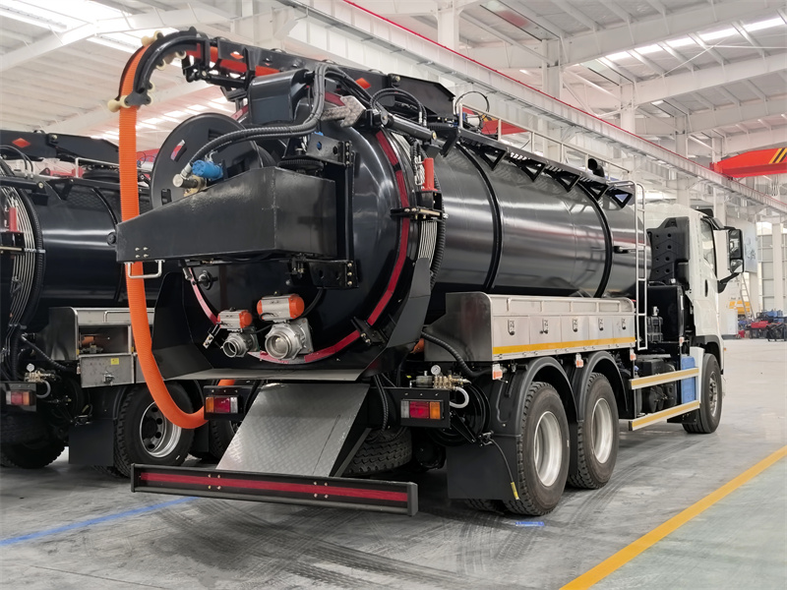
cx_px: 394
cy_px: 295
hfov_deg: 43.9
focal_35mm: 43
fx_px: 978
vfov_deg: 33.6
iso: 250
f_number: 1.4
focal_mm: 6.98
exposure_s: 1/100
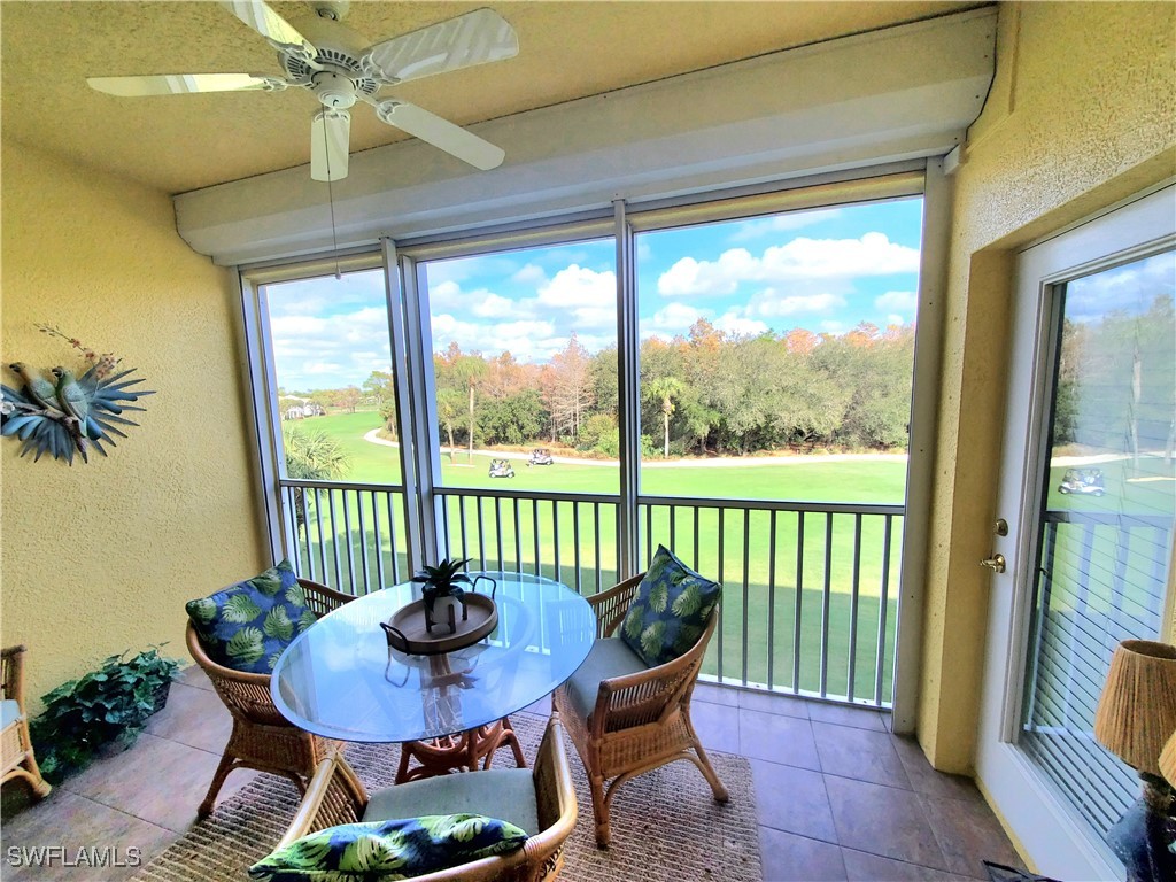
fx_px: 442
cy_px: 441
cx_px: 588
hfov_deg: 106.2
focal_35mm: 13
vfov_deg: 89.9
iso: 50
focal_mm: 1.8
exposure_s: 1/370
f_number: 2.2
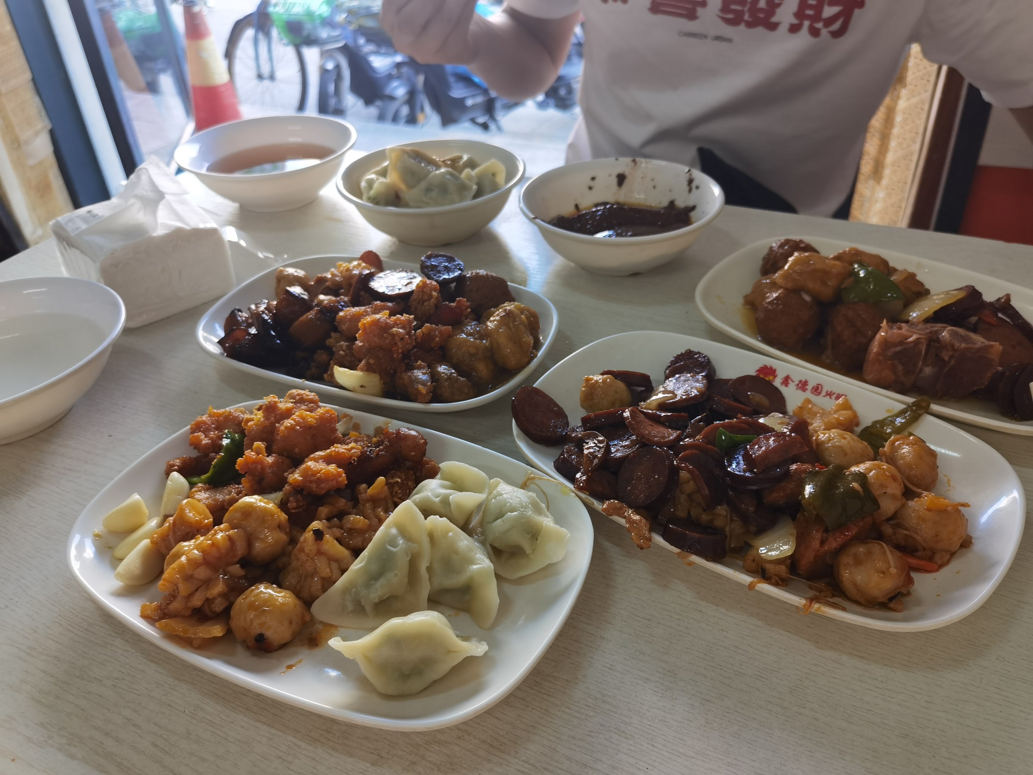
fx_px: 806
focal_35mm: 27
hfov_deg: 65.3
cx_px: 516
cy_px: 388
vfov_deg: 51.4
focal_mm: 6.71
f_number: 1.9
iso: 50
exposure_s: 1/132
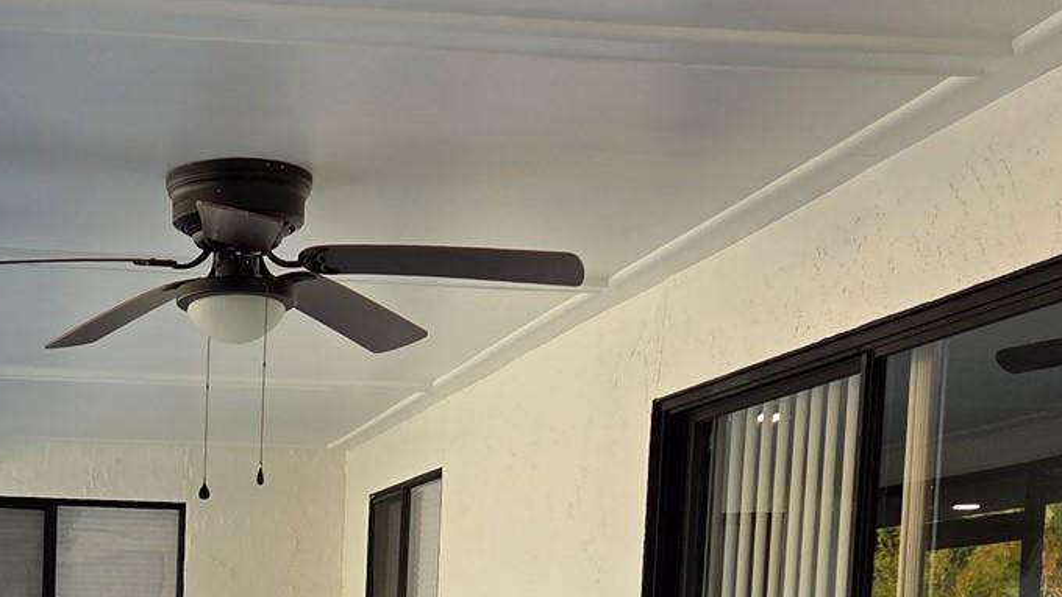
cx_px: 125
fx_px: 1661
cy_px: 774
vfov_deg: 18.9
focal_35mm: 59
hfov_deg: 33.7
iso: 80
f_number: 1.8
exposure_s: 1/673
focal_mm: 5.4
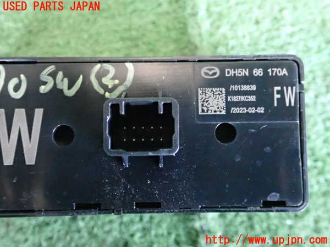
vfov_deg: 37.7
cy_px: 124
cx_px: 165
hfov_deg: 49.0
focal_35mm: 38
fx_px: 362
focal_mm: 6.83
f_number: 2.7
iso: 4000
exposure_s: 1/50
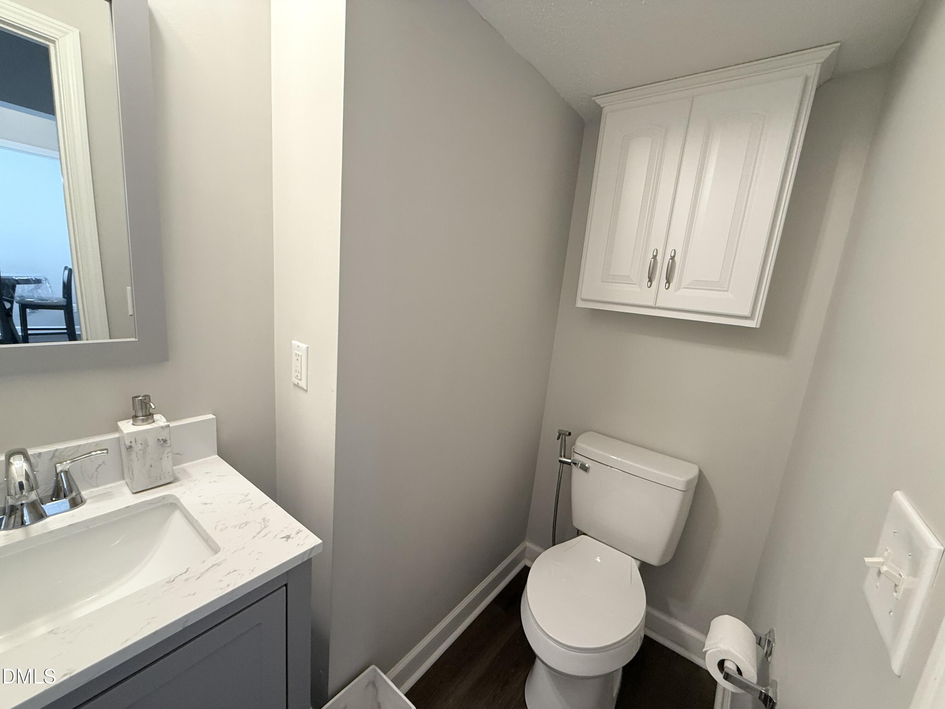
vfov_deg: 85.7
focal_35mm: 14
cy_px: 354
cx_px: 472
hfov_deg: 102.1
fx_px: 382
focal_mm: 2.22
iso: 320
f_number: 2.2
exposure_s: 1/60
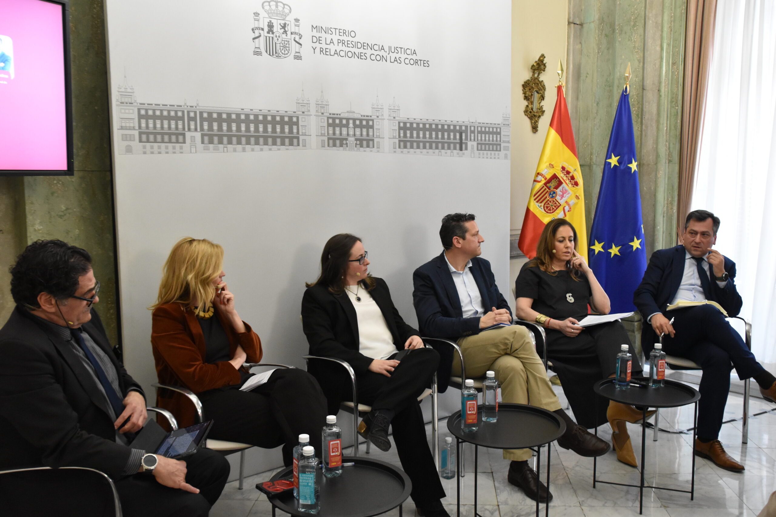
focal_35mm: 32
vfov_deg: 41.7
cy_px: 258
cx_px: 388
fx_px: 679
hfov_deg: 59.5
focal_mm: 21
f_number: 4.5
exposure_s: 1/160
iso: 2500
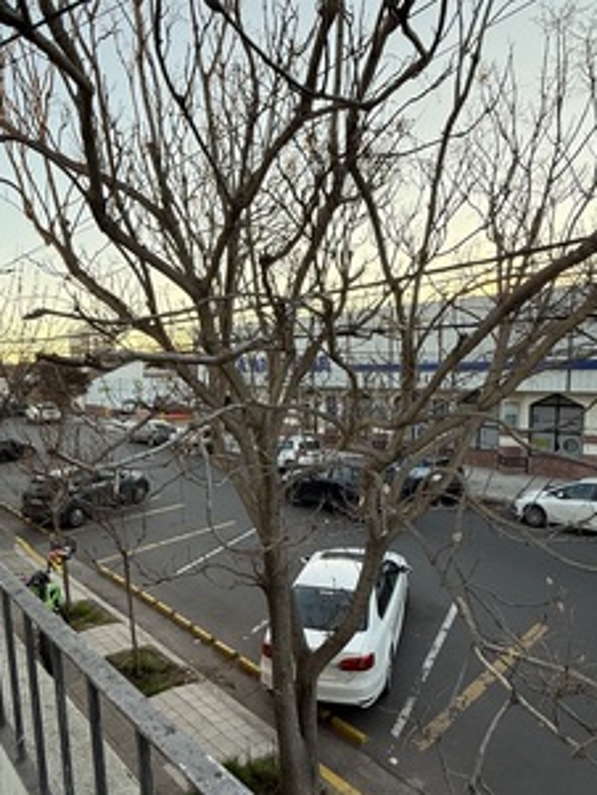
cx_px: 292
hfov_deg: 58.9
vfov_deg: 73.6
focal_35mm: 23
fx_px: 529
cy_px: 442
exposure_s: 1/168
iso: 64
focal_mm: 2.22
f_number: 2.2
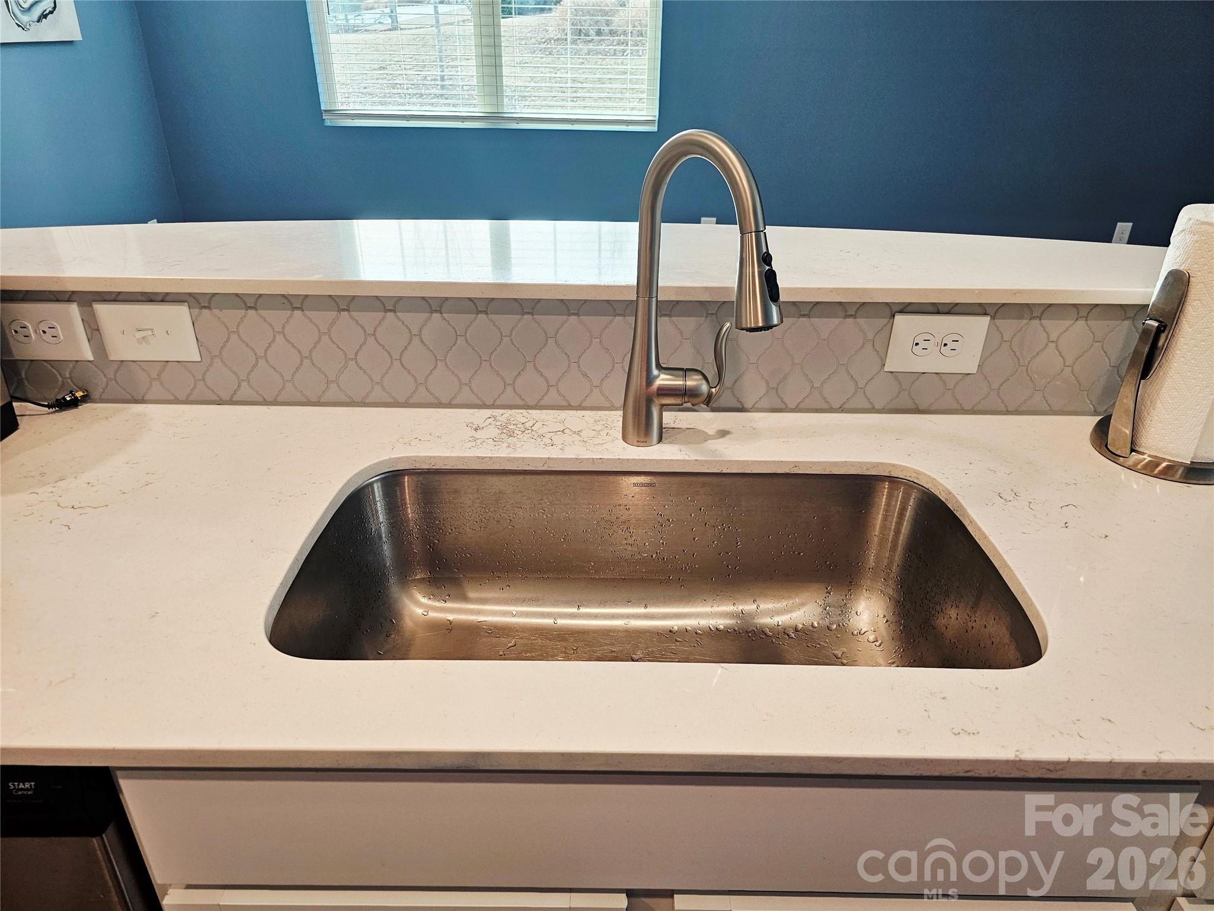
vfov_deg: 58.9
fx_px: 807
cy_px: 456
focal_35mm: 23
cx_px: 607
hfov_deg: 73.9
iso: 200
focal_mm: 6.3
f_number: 1.7
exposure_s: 1/120
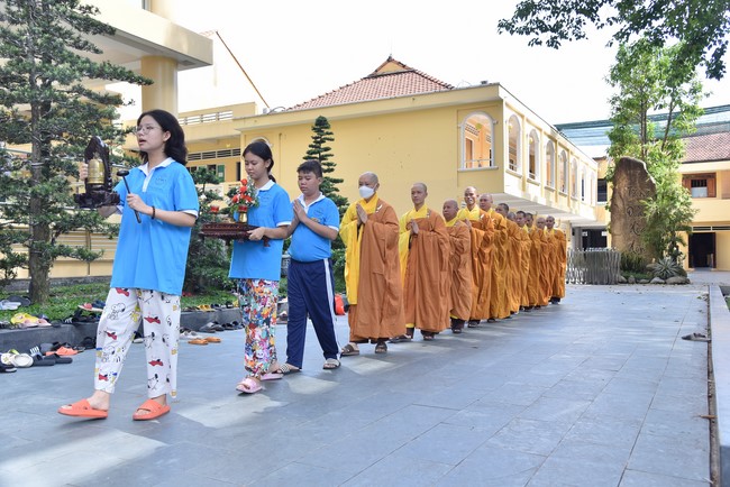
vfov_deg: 42.4
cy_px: 244
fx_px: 629
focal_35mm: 31
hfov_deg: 60.3
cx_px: 365
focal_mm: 31
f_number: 5
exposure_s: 1/200
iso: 160
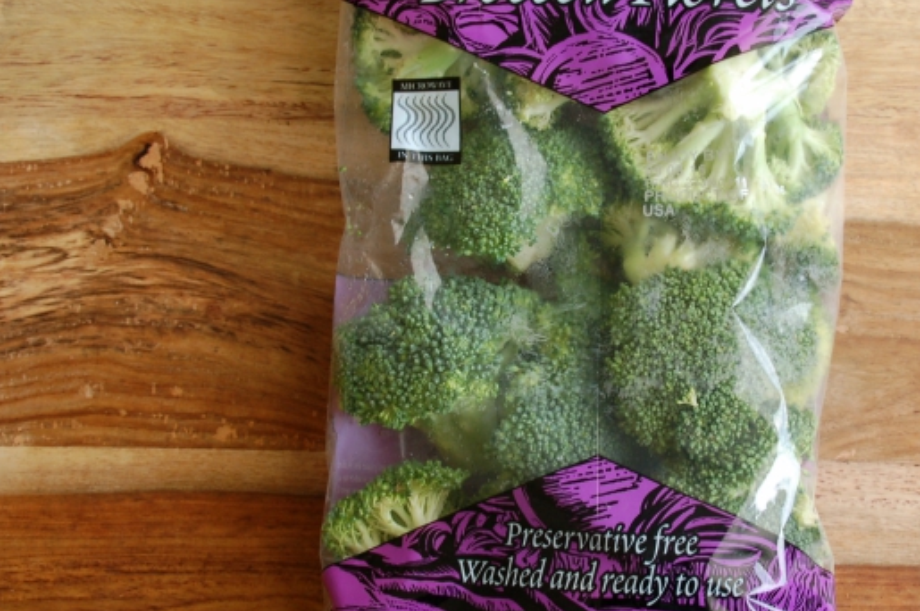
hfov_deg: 29.2
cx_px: 547
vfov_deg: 19.7
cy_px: 293
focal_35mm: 69
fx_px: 1761
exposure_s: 1/30
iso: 400
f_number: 9
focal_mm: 32
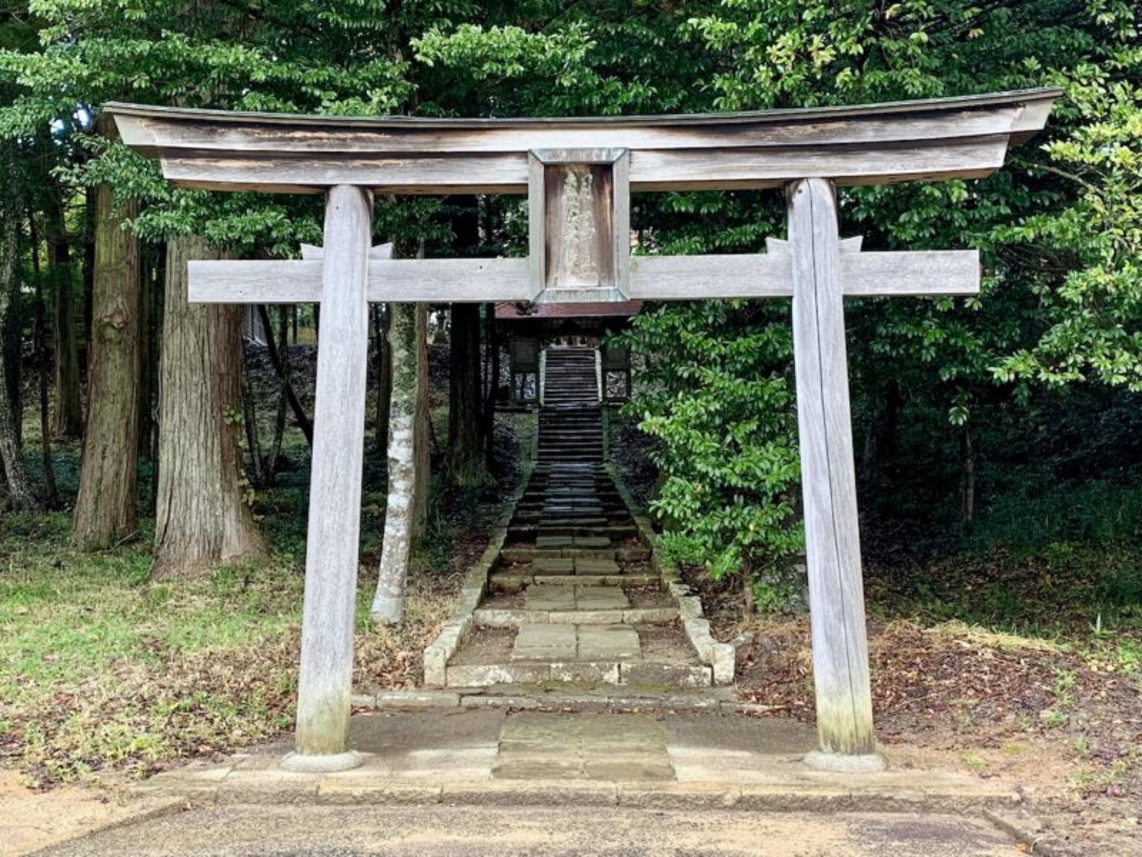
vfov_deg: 53.1
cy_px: 428
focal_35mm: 26
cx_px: 571
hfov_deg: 67.3
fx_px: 858
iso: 100
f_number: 1.8
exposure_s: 1/79
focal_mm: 4.25
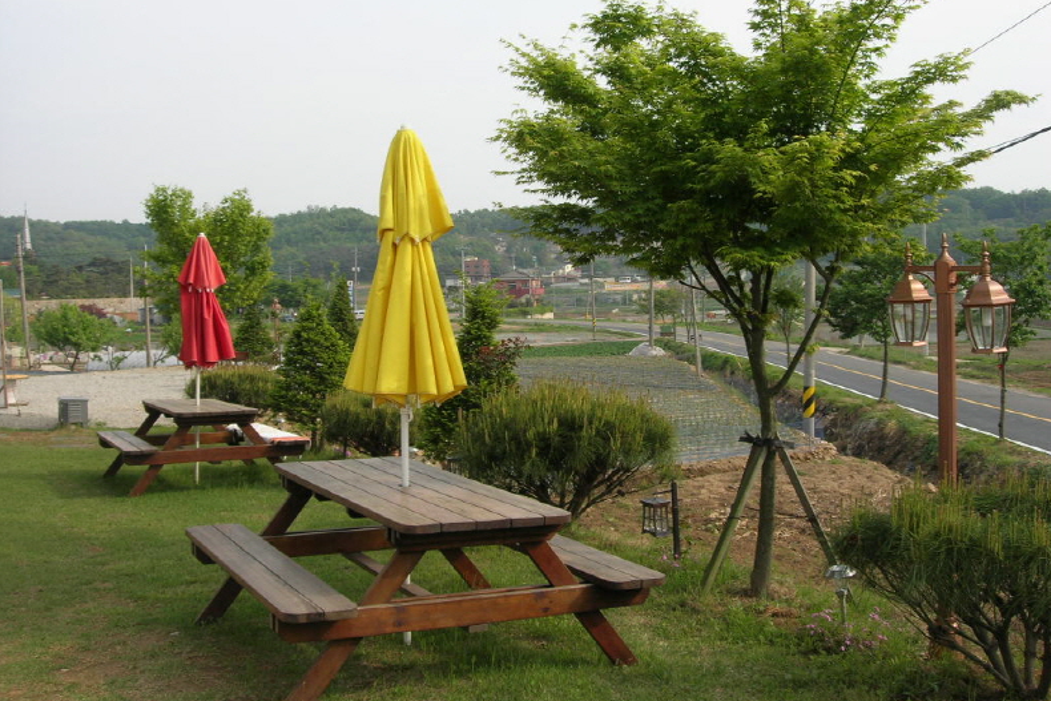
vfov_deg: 33.4
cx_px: 529
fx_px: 1168
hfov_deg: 48.5
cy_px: 309
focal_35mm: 40
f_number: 4.8
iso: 64
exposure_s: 1/320
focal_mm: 7.8
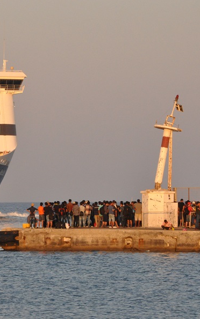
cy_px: 160
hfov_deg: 4.2
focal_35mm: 312
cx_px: 22
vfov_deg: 6.7
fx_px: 2718
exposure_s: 1/250
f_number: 22
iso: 1600
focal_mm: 135
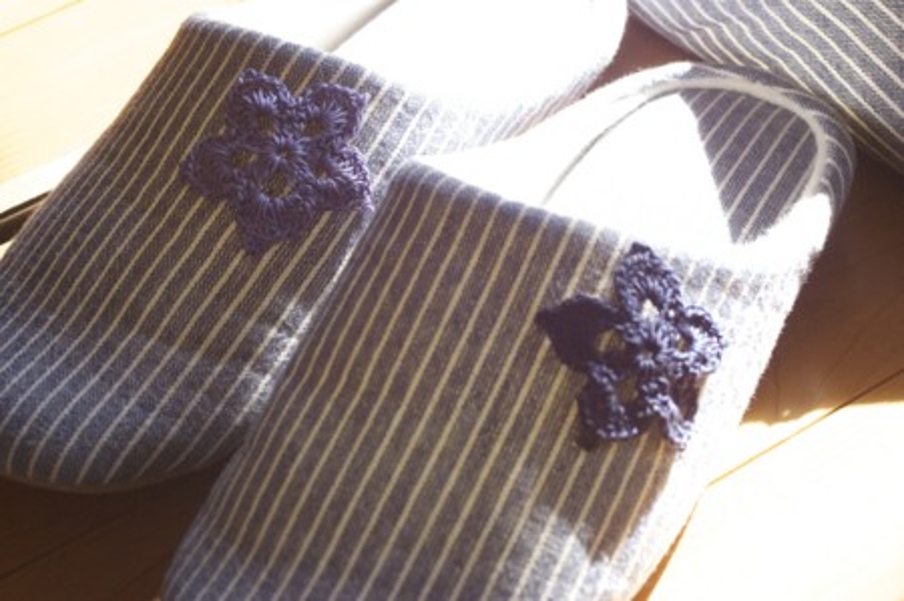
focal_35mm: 75
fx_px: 1881
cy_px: 300
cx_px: 452
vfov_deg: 18.1
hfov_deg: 27.0
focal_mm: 50
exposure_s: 1/160
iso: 1600
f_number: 6.3
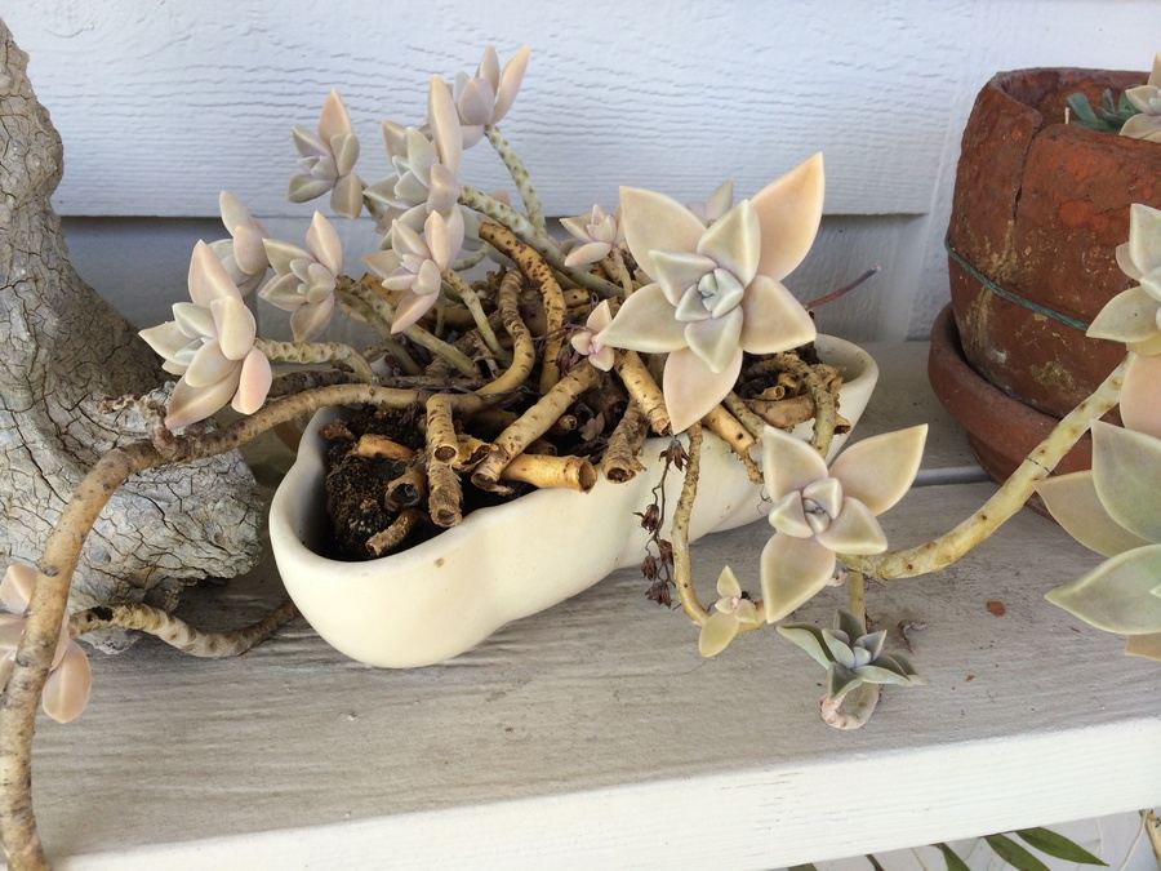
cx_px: 580
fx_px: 1006
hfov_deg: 60.0
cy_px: 436
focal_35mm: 30
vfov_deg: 46.8
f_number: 2.2
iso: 32
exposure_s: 1/215
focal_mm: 4.12
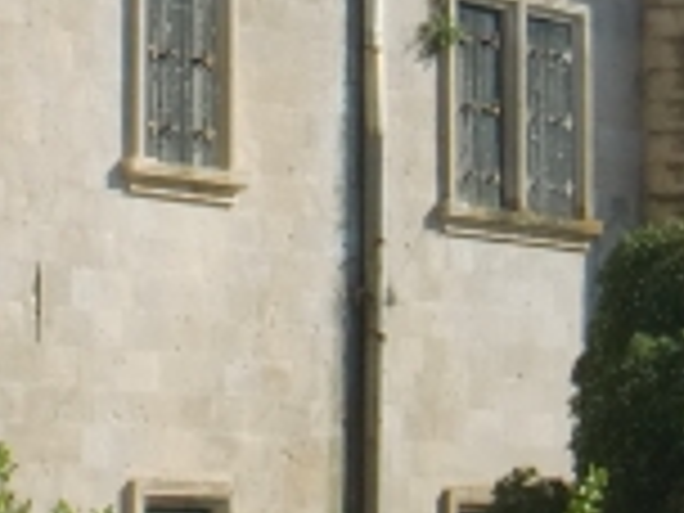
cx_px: 256
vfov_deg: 7.4
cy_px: -122
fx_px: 3952
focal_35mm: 200
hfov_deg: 9.9
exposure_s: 1/250
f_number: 8.9
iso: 100
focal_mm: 6.66
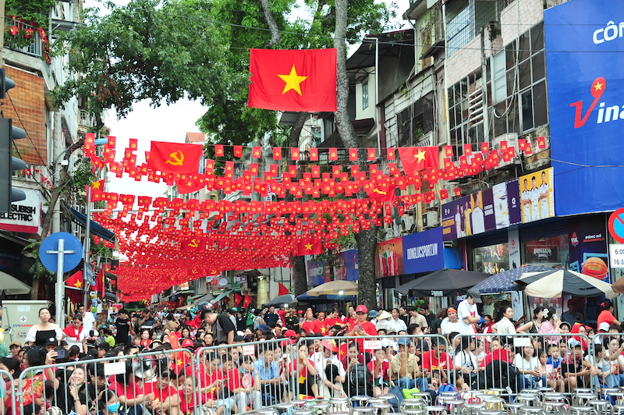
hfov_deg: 39.6
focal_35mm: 50
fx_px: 866
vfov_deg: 26.9
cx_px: 312
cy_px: 208
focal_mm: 50
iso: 2000
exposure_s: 1/125
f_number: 4
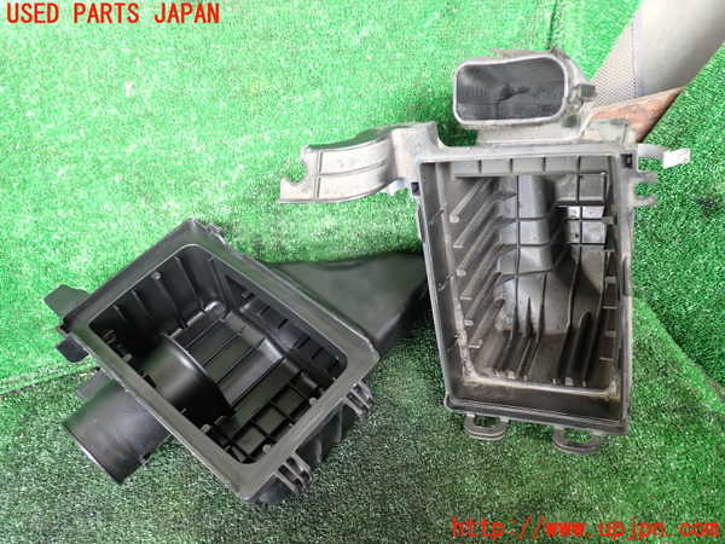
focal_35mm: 30
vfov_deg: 46.8
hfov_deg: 60.0
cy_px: 272
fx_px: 628
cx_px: 362
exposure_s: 1/30
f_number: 2.3
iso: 250
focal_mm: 5.4
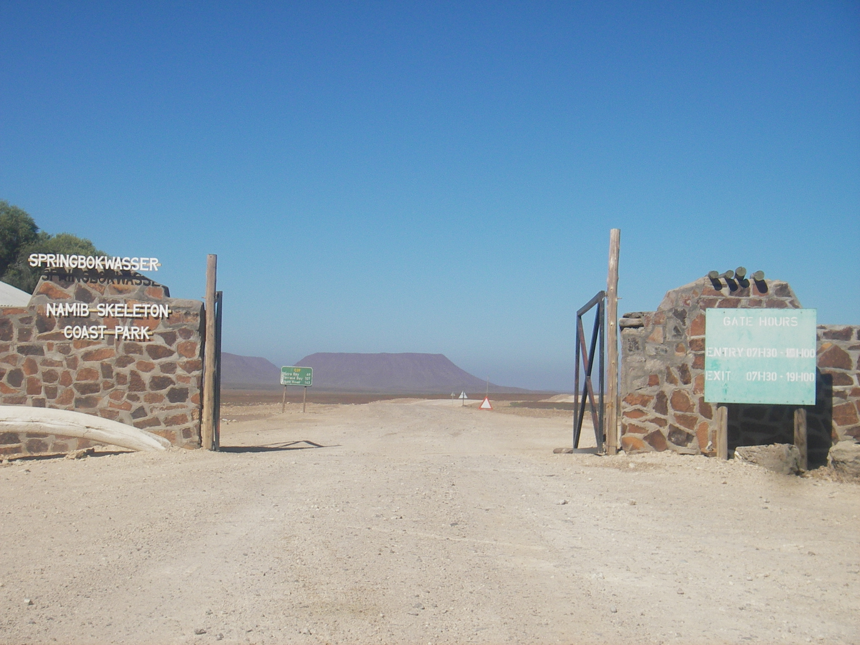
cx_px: 430
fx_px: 1366
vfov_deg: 26.6
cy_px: 322
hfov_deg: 34.9
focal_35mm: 55
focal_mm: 9.2
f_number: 7.2
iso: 50
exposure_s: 1/320
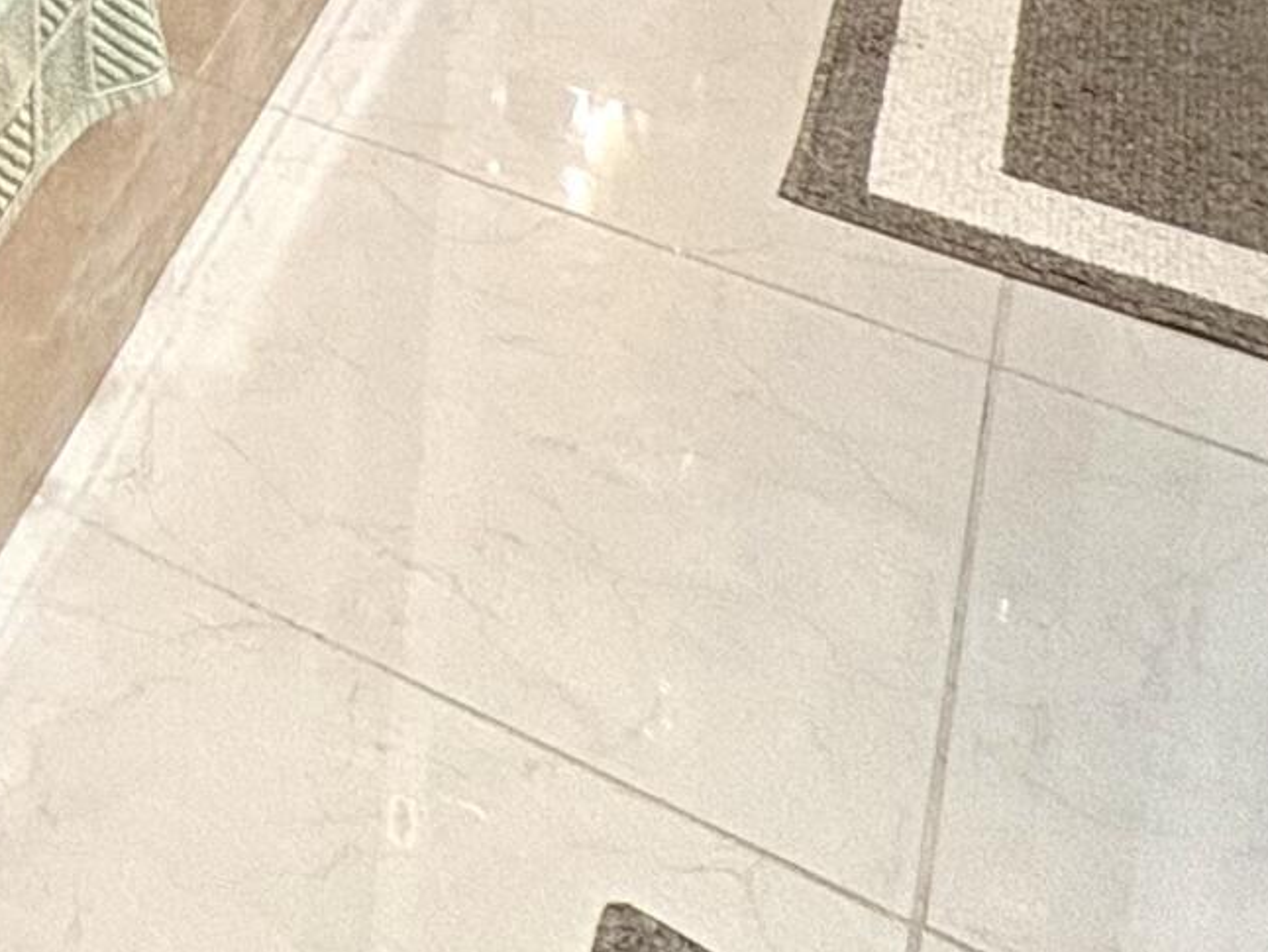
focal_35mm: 65
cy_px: -844
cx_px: -846
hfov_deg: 22.0
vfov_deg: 17.5
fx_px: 2382
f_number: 2.2
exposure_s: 1/60
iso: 160
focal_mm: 2.22
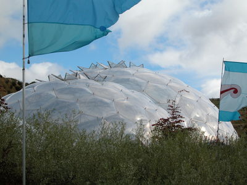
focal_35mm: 74
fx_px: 528
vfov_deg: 19.9
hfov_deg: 26.3
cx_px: 124
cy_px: 92
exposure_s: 1/391
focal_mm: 18.8
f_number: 6.7
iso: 100
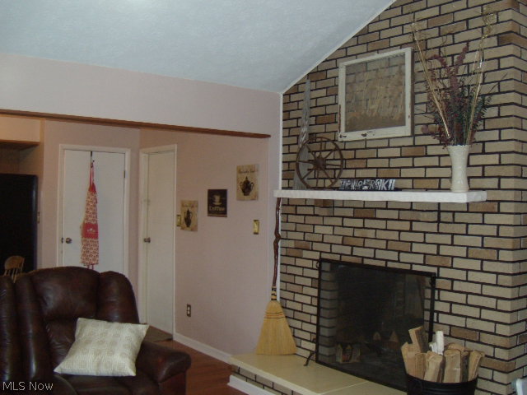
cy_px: 198
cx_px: 264
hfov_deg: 51.4
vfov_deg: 39.7
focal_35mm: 36
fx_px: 548
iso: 320
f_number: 3.6
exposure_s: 1/30
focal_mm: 6.4
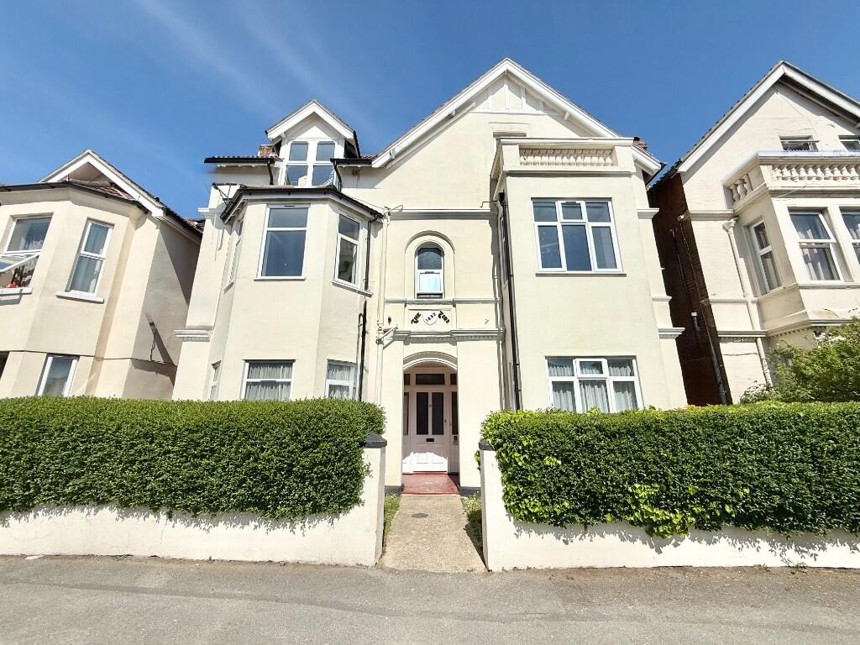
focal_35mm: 14
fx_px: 348
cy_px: 322
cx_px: 430
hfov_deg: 102.1
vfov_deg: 85.7
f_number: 2.2
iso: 40
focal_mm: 2.22
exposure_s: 1/6173
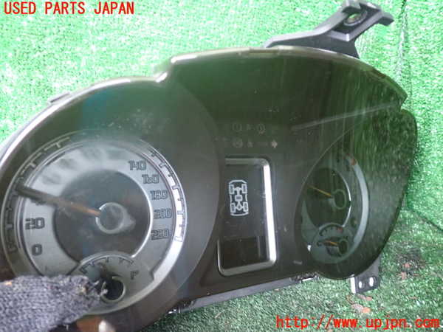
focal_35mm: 30
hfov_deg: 60.0
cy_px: 166
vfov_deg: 46.8
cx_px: 222
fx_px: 384
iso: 800
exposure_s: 1/25
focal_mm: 5.4
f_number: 2.3
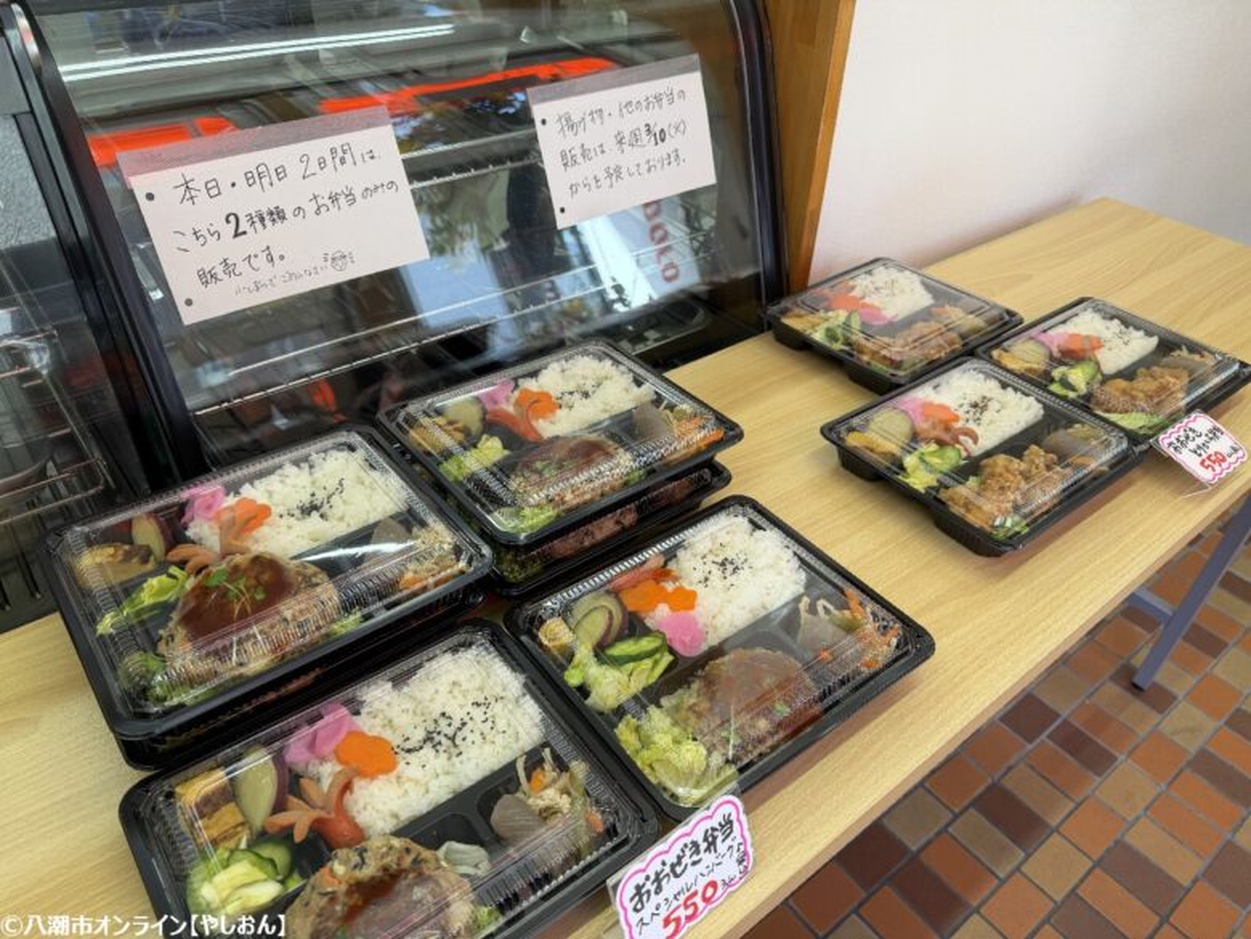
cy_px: 470
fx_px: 867
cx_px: 626
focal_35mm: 24
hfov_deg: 71.6
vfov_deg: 56.8
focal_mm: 6.76
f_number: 1.78
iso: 50
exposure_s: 1/148
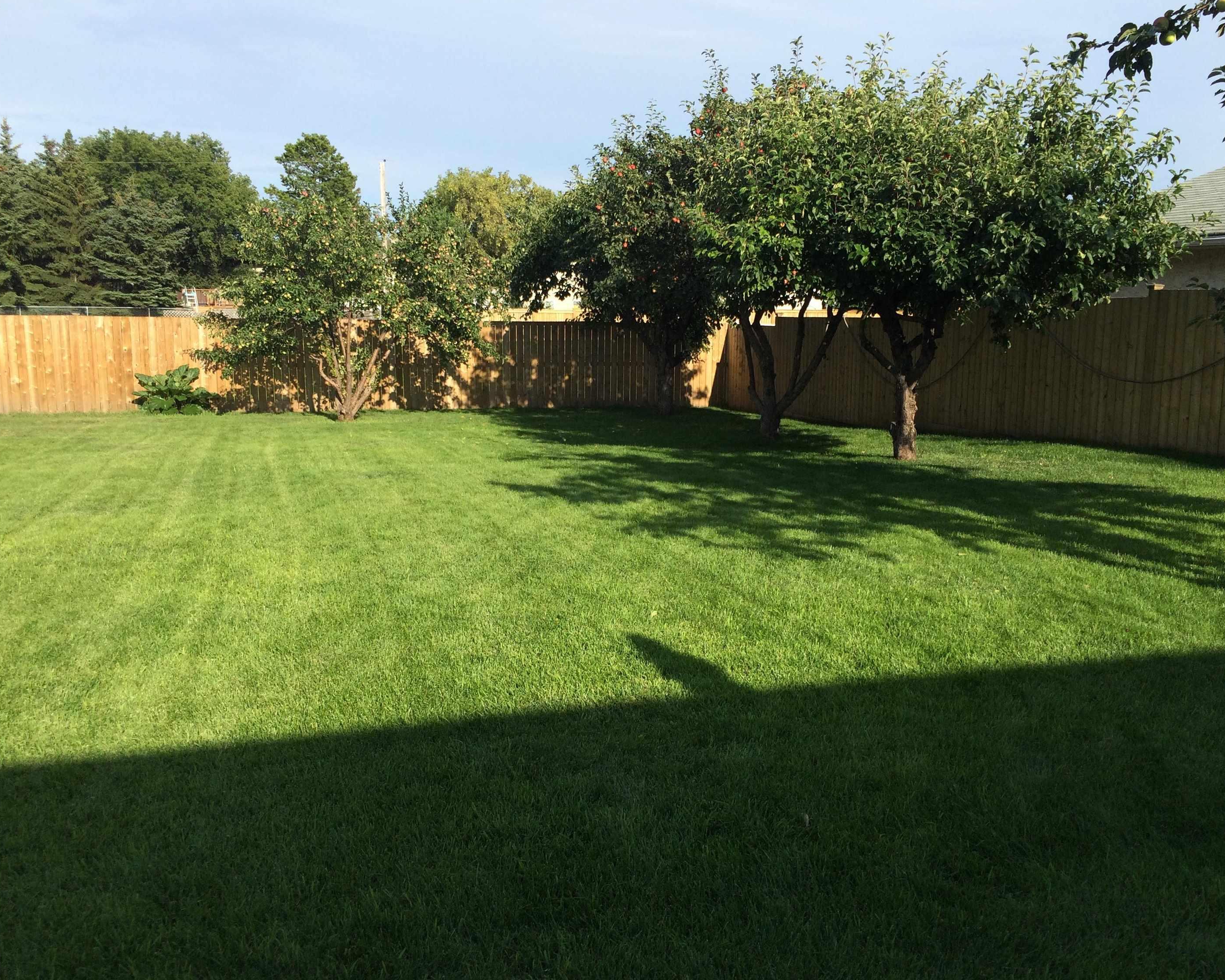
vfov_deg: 47.1
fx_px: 1124
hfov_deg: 57.2
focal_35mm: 31
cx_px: 623
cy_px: 499
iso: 32
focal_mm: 4.15
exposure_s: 1/1580
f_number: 2.2
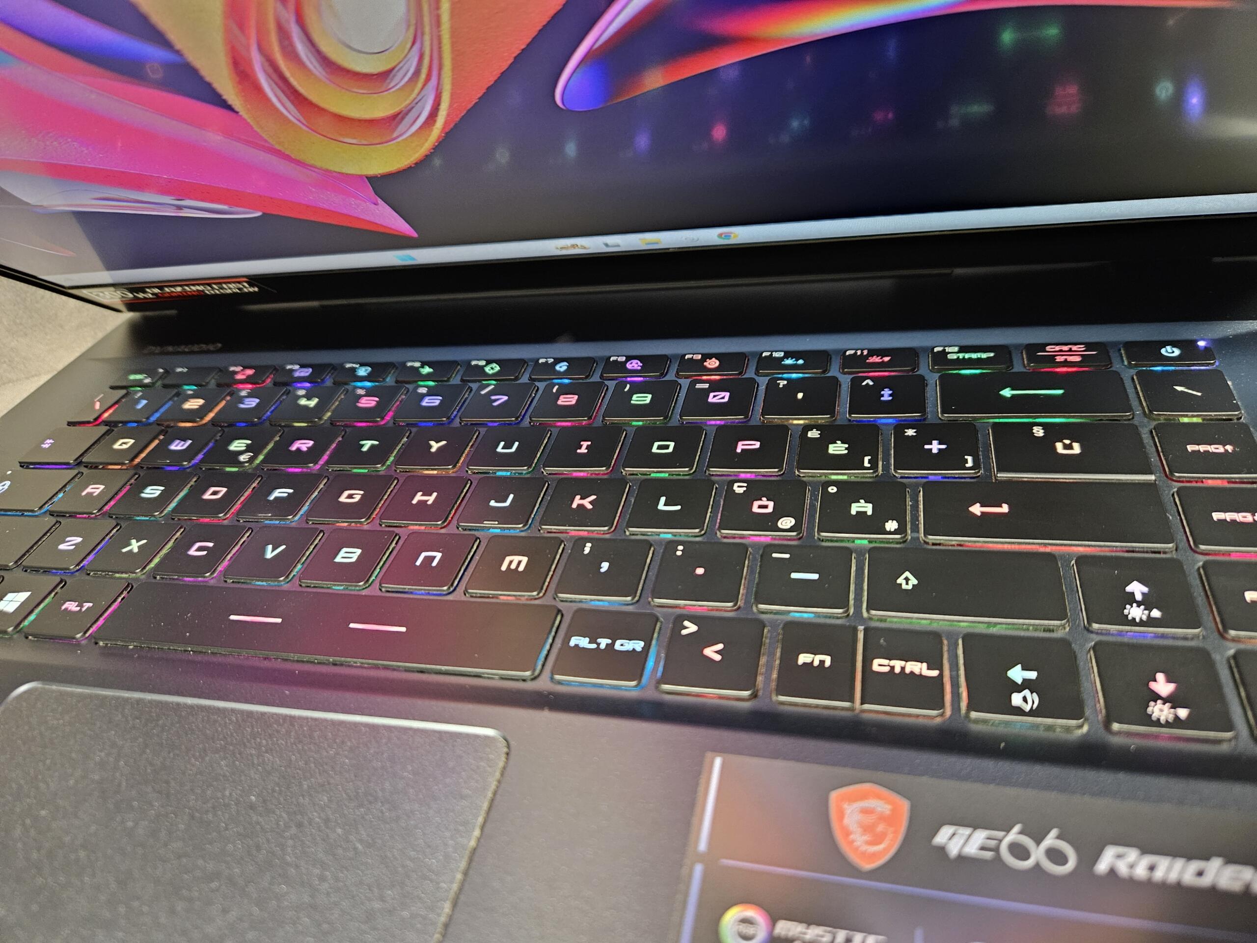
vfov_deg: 58.9
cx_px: 628
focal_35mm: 23
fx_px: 835
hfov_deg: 73.9
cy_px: 472
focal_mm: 5.4
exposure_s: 1/25
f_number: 1.8
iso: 640
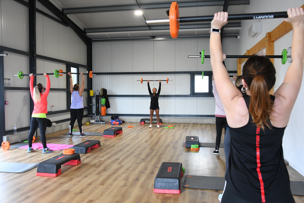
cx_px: 152
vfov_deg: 41.1
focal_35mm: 32
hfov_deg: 58.7
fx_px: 270
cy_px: 102
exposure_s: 1/100
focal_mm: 32
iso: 3200
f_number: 8
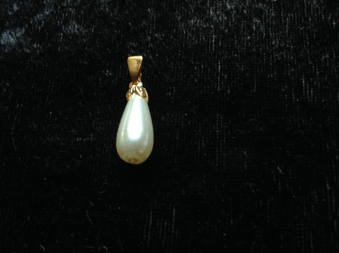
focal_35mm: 55
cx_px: 157
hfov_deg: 35.0
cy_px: 108
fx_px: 538
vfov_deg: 26.5
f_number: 2.4
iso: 125
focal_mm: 4.28
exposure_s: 1/15
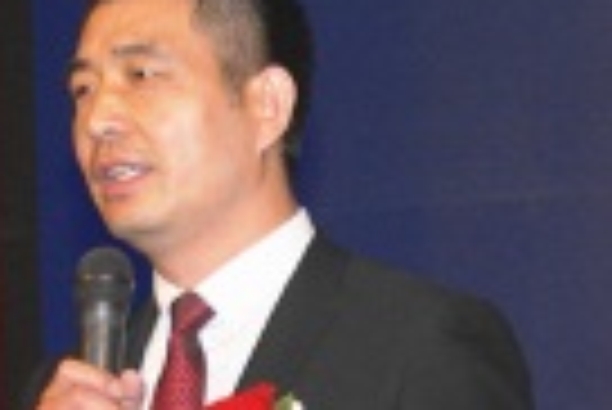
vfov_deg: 4.1
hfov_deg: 6.2
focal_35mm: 332
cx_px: 594
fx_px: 5650
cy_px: 568
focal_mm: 60
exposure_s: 1/80
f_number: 5.6
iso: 400
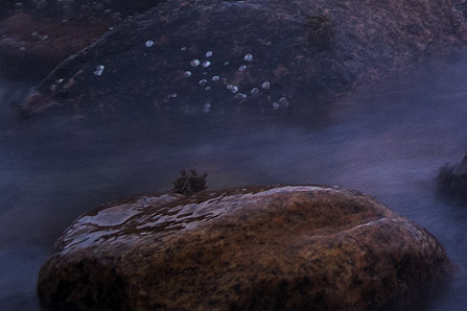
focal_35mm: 129
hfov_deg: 12.1
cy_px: -354
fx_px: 1673
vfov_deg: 9.7
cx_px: 1188
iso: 100
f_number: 7.1
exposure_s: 2.5
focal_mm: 16
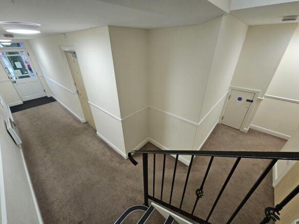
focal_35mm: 13
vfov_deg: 89.9
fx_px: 112
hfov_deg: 106.2
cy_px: 112
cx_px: 150
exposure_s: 1/70.8
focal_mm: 2.2
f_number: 2.2
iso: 250
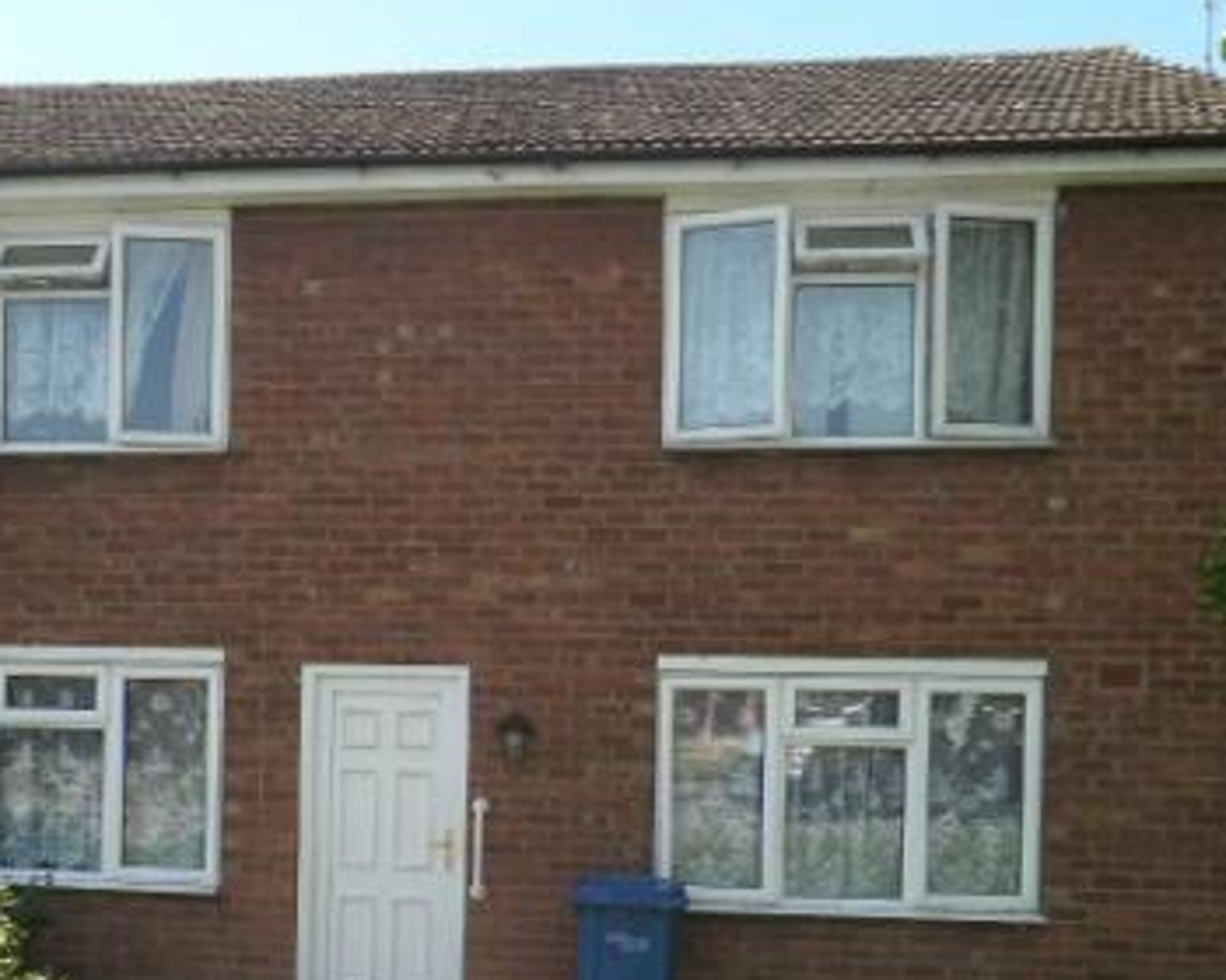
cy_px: 726
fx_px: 1415
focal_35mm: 39
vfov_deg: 37.4
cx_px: 422
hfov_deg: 46.2
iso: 64
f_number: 3.3
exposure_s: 1/320
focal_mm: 4.3
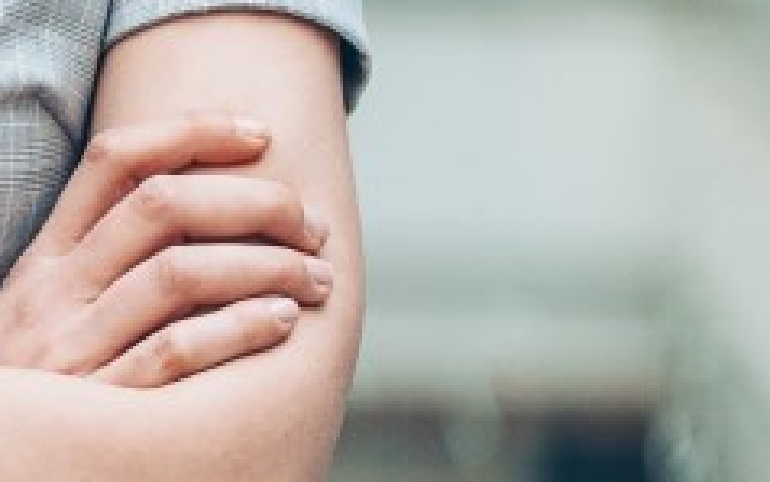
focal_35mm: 353
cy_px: -356
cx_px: -587
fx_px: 7411
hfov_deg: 5.8
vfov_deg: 3.7
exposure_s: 1/400
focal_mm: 85
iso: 800
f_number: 2
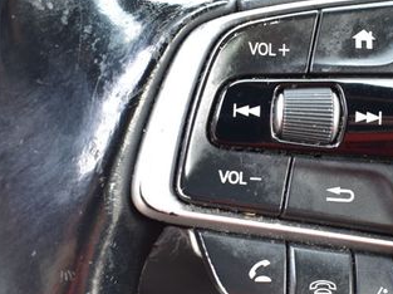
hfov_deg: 30.8
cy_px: 170
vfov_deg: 23.6
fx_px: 703
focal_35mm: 62
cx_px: 290
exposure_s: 1/25
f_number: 7.1
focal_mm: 21
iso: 400
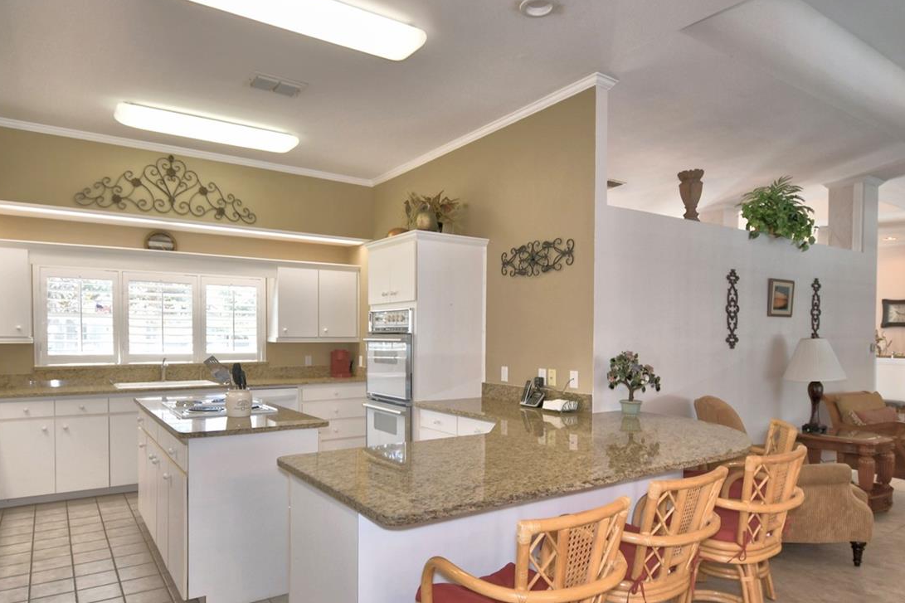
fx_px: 553
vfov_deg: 56.9
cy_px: 355
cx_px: 455
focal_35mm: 22
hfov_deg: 78.6
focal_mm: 10
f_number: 4.5
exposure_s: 1/40
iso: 200
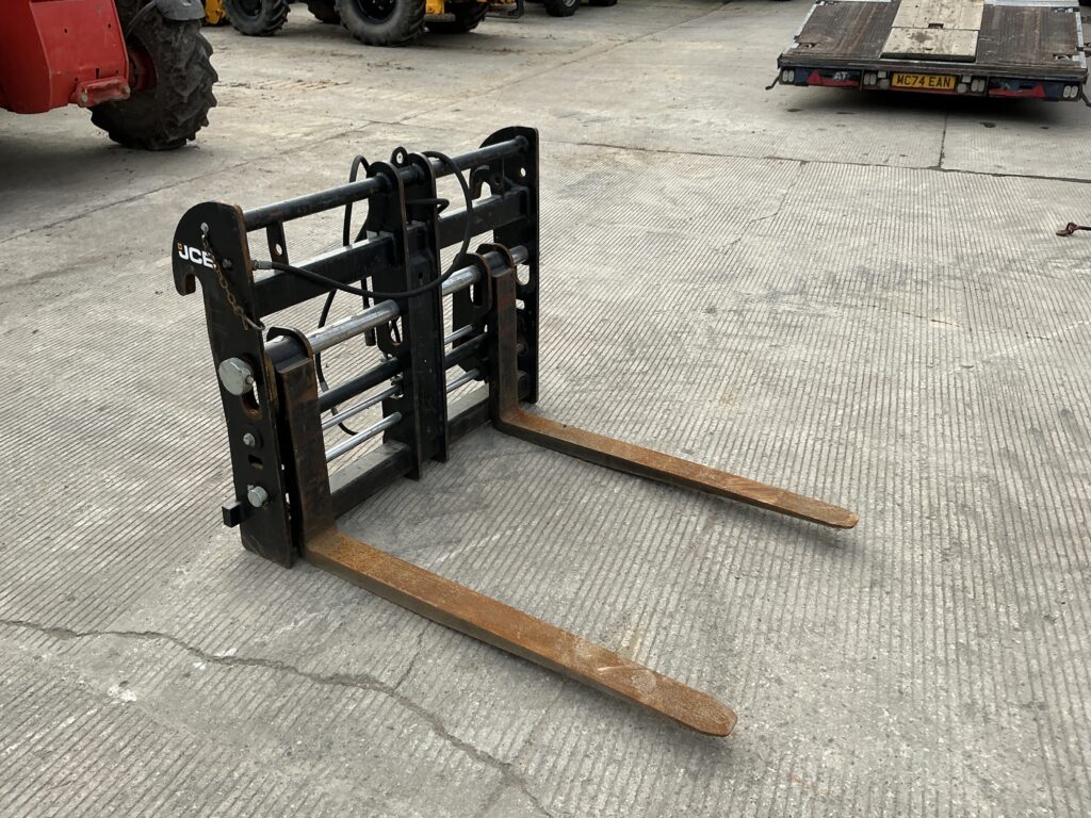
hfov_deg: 63.4
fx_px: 882
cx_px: 546
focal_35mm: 28
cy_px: 409
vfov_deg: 49.7
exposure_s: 1/1121
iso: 25
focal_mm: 3
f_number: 1.8
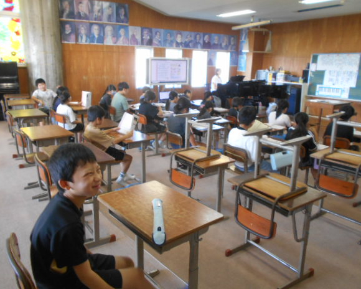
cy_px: 144
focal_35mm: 28
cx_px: 180
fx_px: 299
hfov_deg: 62.2
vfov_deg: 51.5
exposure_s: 1/30
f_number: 3.2
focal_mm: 4.6
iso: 280
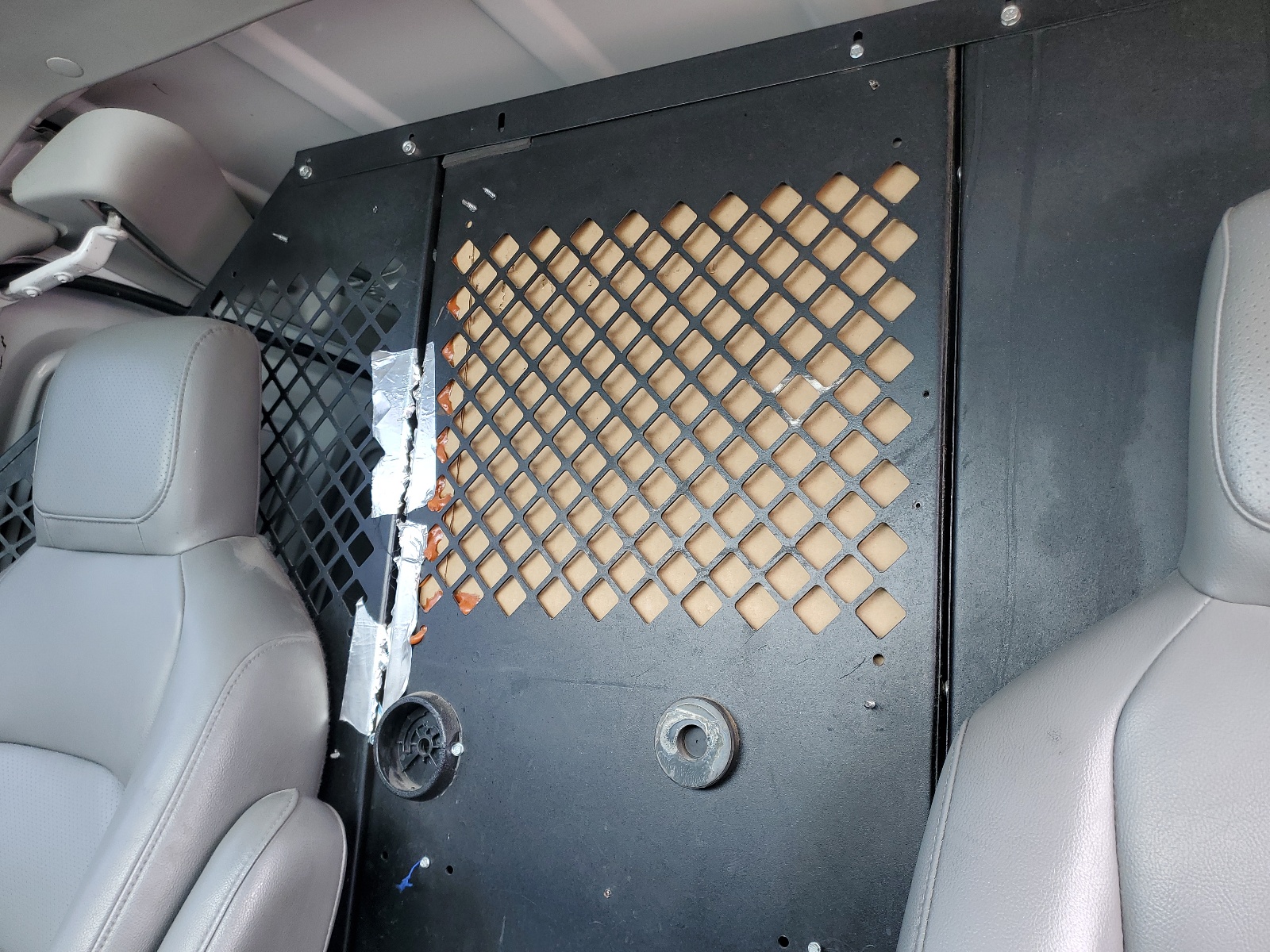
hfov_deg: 67.3
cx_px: 635
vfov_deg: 53.1
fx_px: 954
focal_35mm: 26
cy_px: 476
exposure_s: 1/161
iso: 50
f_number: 1.5
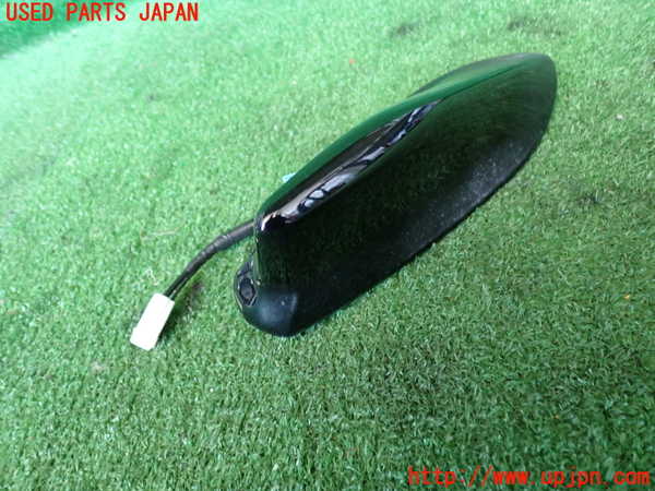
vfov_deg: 46.8
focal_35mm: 30
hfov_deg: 60.0
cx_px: 328
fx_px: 568
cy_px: 246
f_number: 2.3
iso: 500
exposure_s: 1/30
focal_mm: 5.4
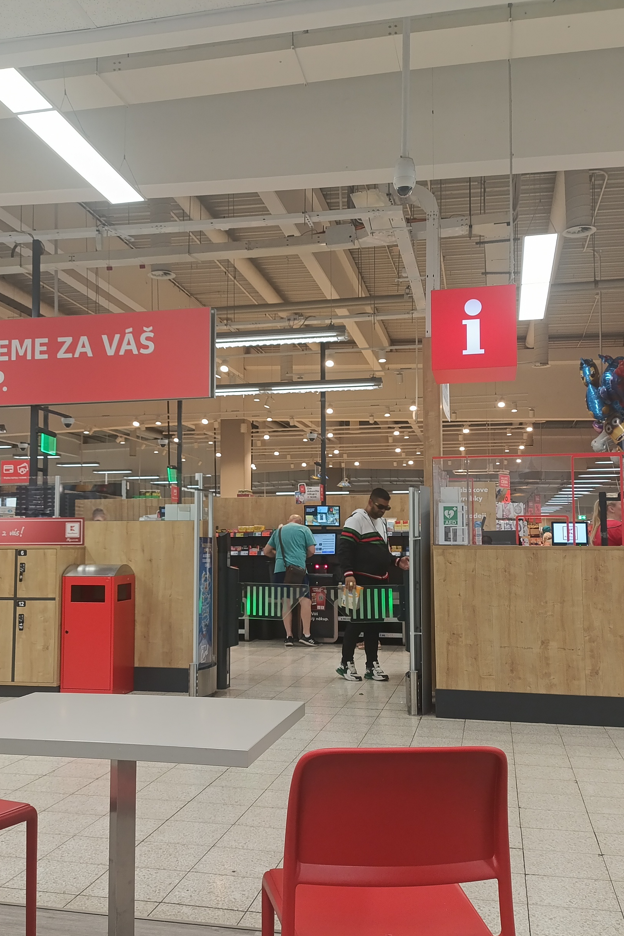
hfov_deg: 37.7
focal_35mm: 35
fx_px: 910
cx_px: 258
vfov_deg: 54.4
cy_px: 470
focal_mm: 4.71
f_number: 1.7
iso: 200
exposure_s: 1/33.3
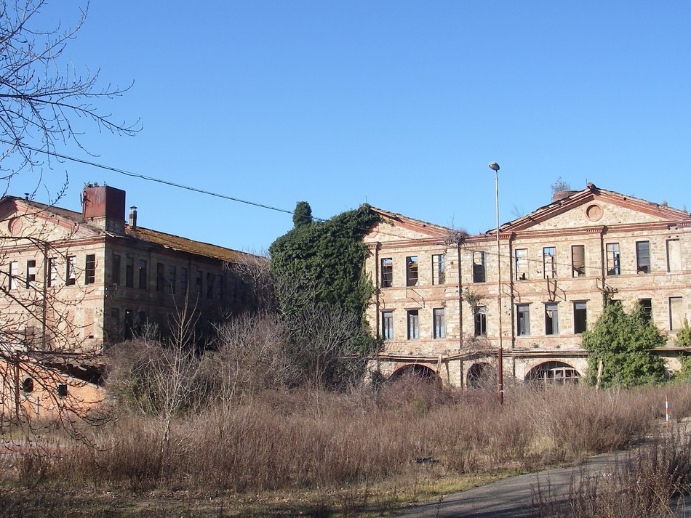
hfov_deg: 42.9
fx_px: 879
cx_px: 362
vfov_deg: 32.9
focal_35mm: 44
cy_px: 277
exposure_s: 1/125
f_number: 6.6
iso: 64
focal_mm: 6.3
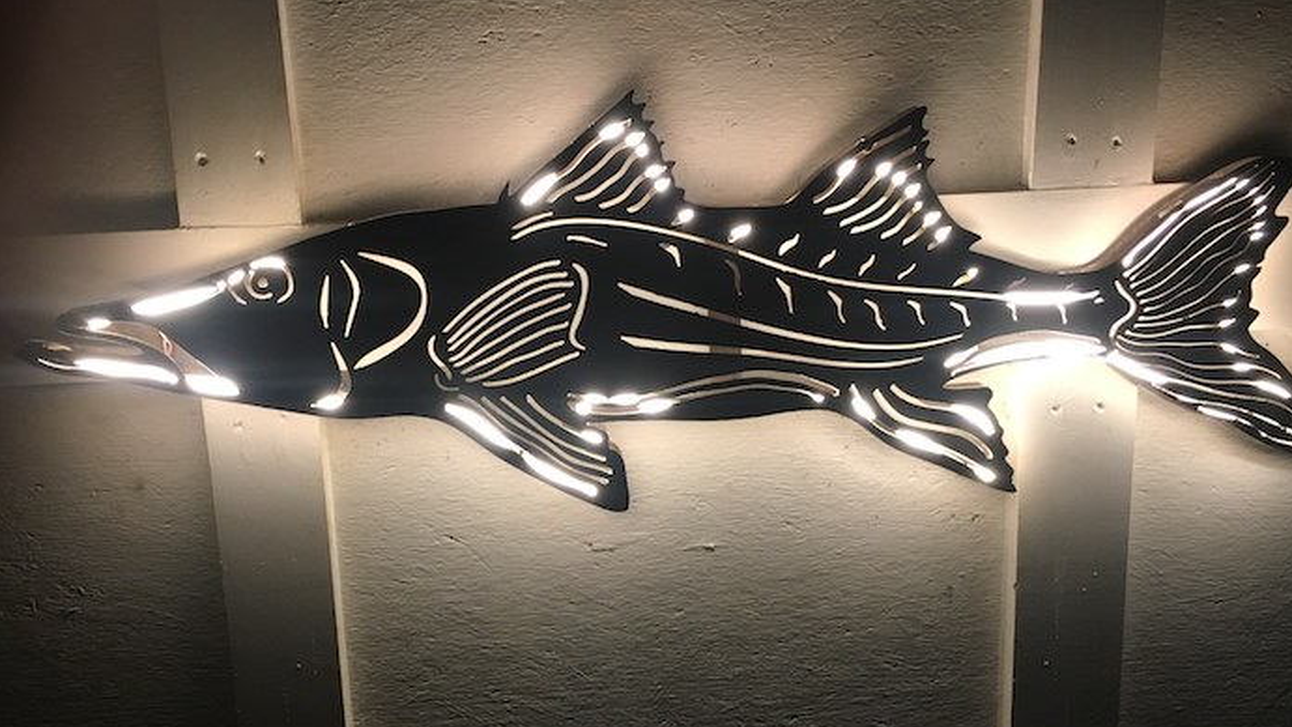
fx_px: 1096
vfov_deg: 36.7
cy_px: 364
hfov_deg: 61.0
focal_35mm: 32
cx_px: 653
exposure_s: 1/30
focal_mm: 4.15
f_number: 2.2
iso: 100
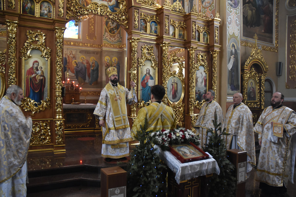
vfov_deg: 47.9
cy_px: 98
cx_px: 148
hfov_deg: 67.4
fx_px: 222
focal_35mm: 27
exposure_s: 1/125
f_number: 3.5
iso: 1600
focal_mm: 18
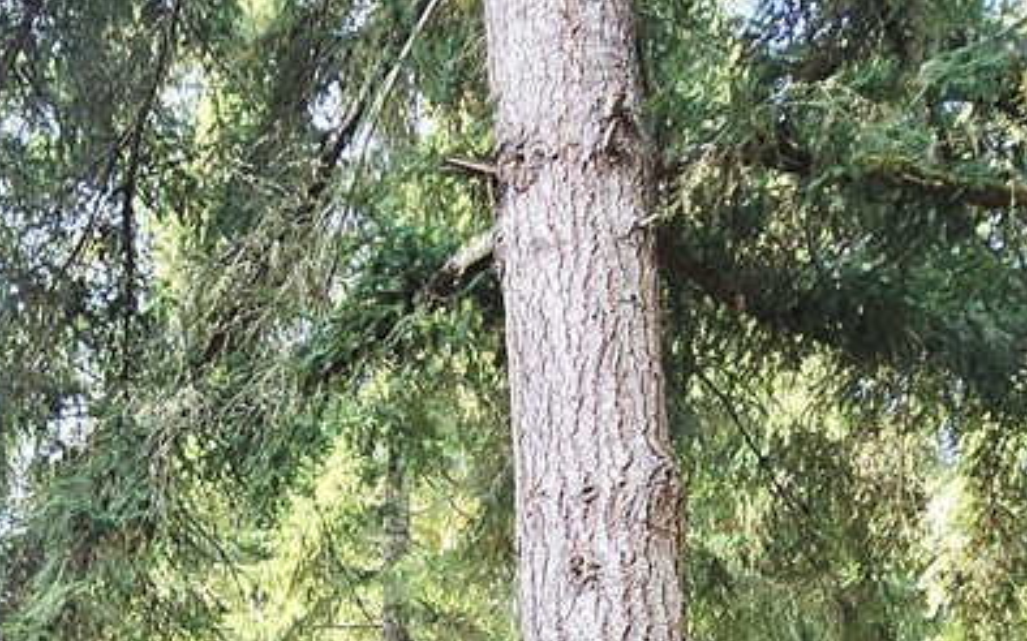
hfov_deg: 35.5
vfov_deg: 17.4
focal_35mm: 56
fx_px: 1567
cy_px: 1248
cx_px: 258
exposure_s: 1/60
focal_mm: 2.2
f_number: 2.2
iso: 64
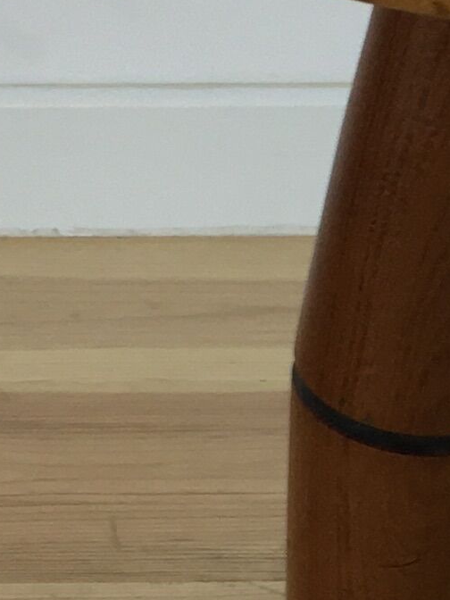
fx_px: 3016
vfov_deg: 11.1
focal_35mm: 174
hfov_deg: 8.0
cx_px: 981
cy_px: 764
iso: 40
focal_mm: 4.15
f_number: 2.2
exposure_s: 1/33
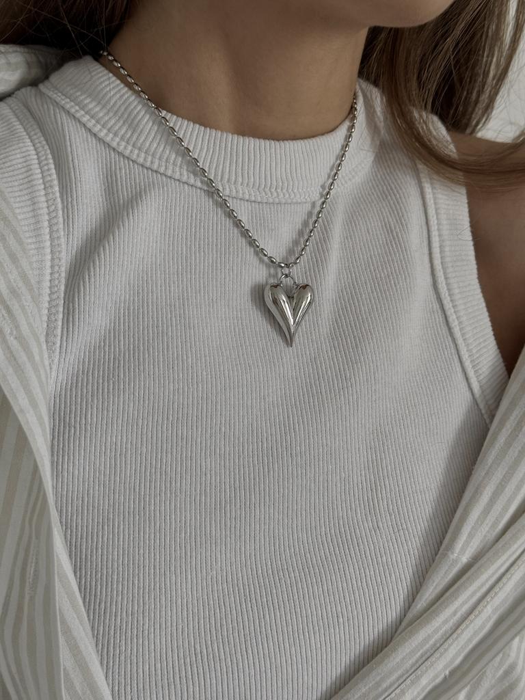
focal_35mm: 48
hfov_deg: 30.3
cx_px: 262
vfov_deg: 39.7
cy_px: 350
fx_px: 971
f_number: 1.78
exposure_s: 1/60
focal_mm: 6.76
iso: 100
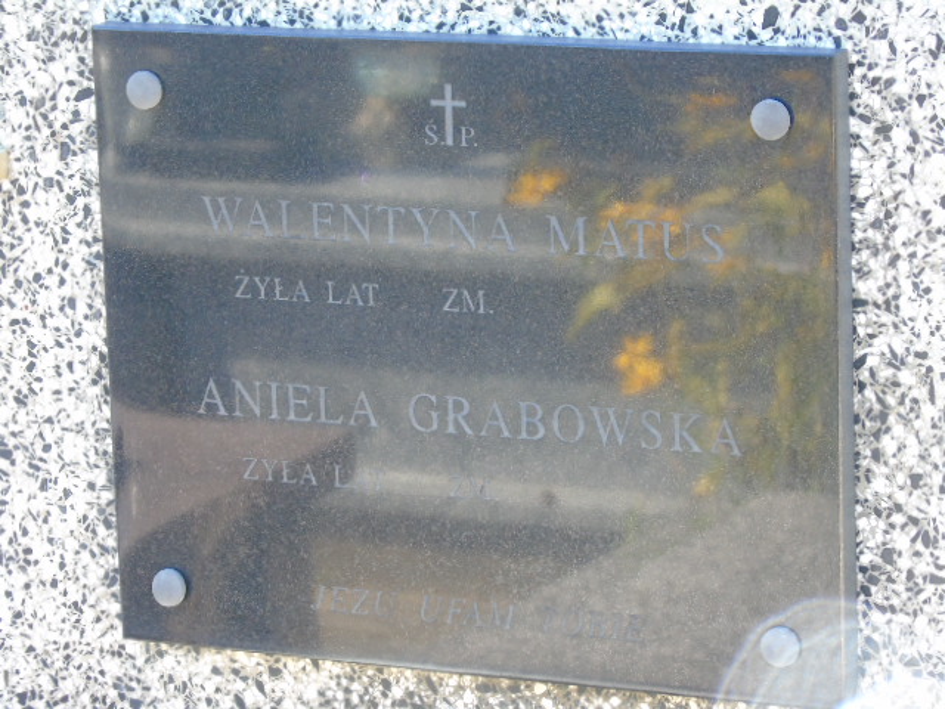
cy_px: 354
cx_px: 472
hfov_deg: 12.2
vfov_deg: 9.2
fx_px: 4423
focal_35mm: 162
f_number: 4.9
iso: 400
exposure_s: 1/100
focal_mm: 29
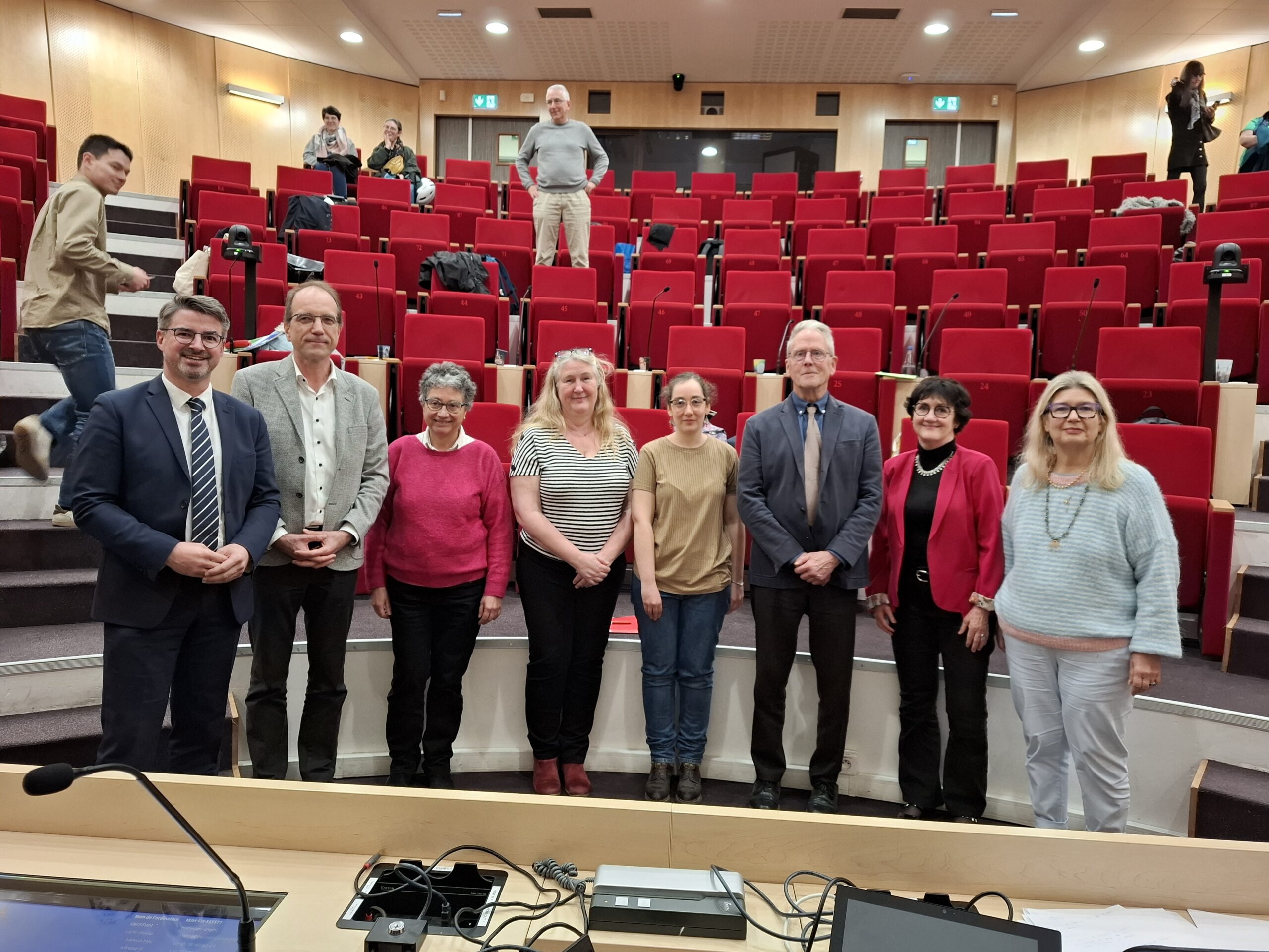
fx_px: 843
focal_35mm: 23
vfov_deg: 58.9
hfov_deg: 73.9
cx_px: 634
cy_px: 476
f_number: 1.8
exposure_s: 1/50
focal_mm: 5.54
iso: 250
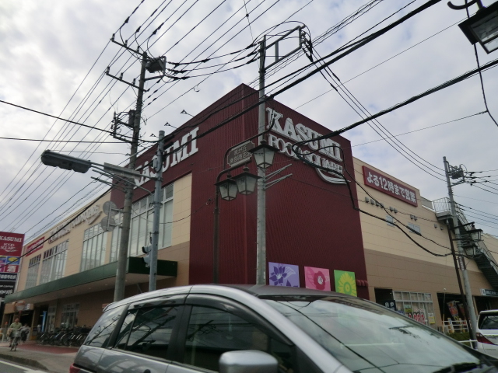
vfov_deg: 56.8
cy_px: 186
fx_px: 345
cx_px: 249
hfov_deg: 71.6
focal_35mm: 24
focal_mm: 4.3
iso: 80
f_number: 7.5
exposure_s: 1/500
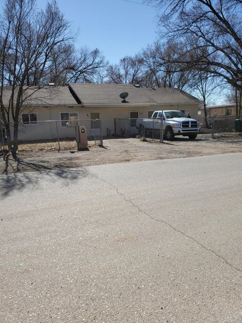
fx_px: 242
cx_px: 121
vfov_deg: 67.3
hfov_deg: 53.0
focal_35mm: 26
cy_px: 162
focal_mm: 4.3
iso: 50
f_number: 2.4
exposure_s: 1/1540
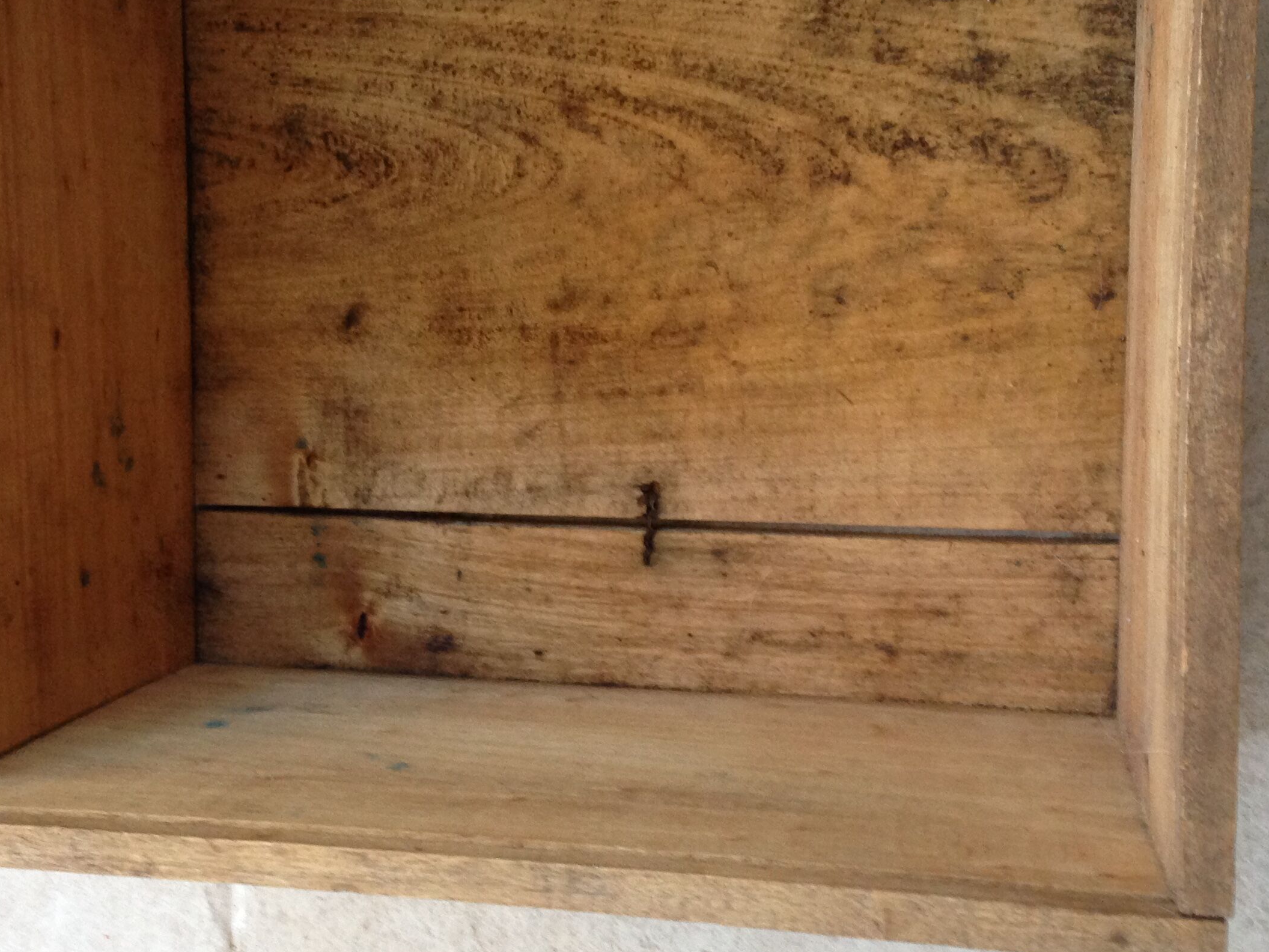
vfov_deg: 28.5
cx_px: 583
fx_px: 1870
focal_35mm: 51
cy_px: 364
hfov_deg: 37.5
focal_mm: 4.12
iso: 160
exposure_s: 1/20
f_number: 2.4
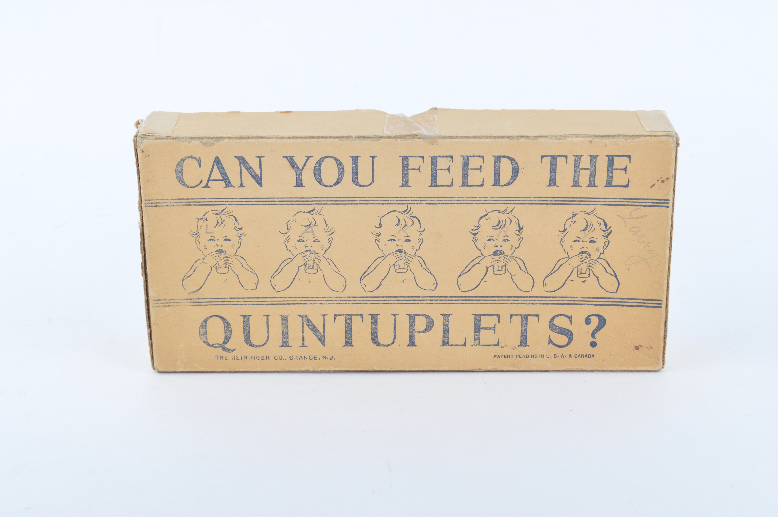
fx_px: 1360
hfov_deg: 31.9
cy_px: 258
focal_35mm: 63
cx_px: 389
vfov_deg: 21.5
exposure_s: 1/25
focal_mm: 42
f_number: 11
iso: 100
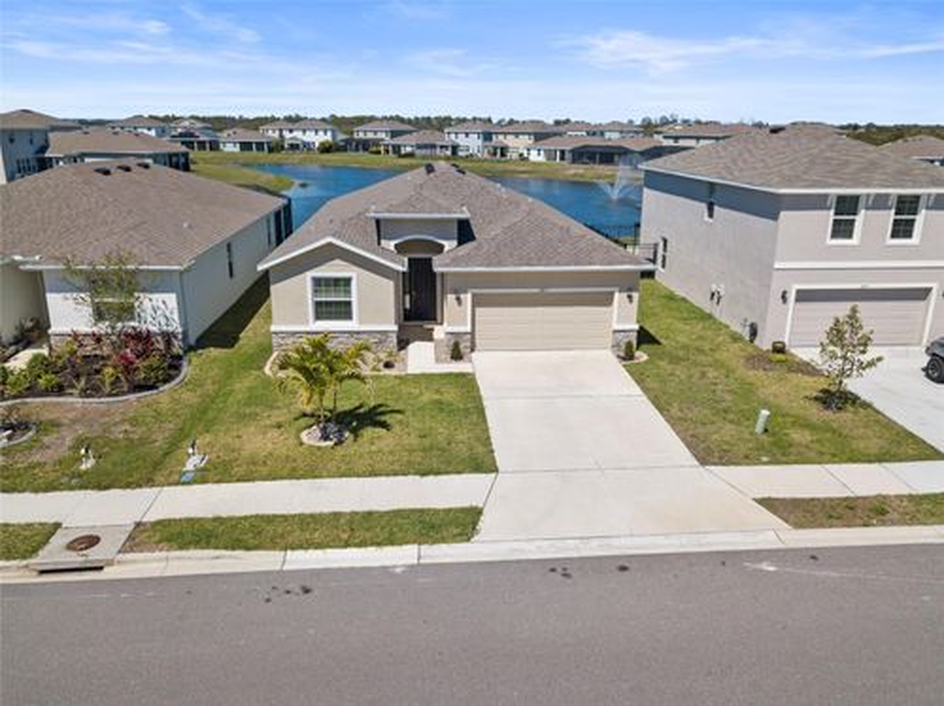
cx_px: 472
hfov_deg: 67.4
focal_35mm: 26
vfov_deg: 53.0
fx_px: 708
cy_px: 353
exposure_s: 1/4000
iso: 100
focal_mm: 4.7
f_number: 2.2
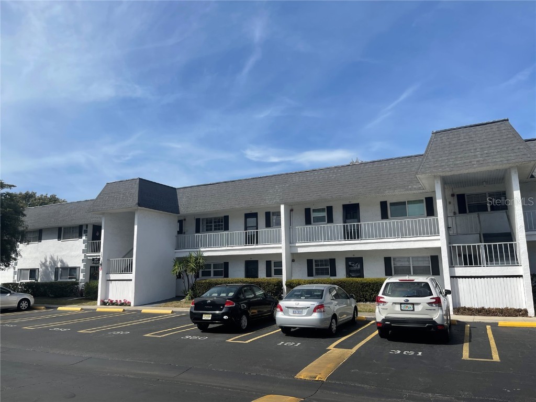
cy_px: 201
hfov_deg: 69.4
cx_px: 268
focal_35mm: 25
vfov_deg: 54.9
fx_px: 387
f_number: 1.6
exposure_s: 1/5376
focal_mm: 5.1
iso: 32
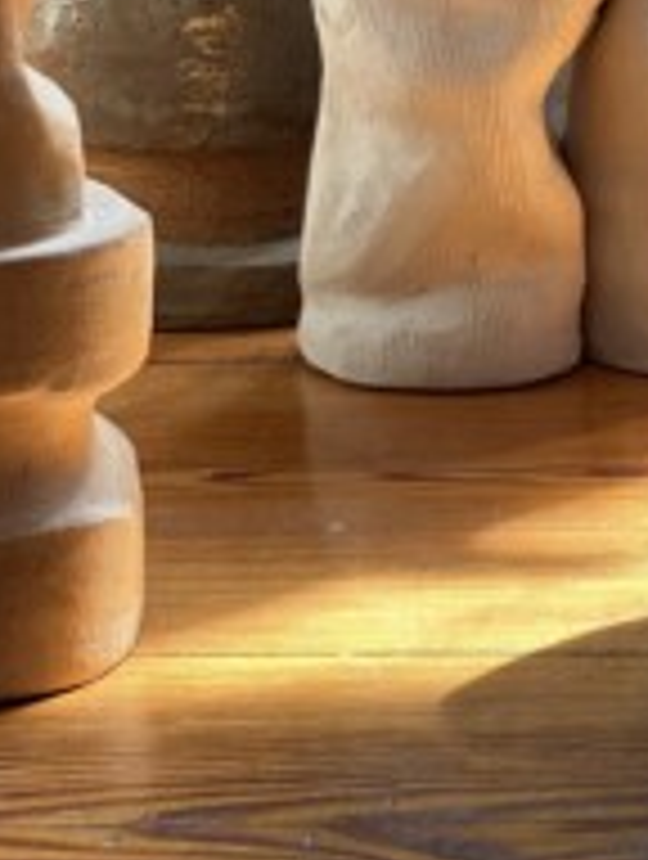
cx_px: 124
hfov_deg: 10.4
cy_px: 70
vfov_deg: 13.7
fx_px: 3532
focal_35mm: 142
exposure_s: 1/99
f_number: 2.8
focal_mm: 9
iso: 100
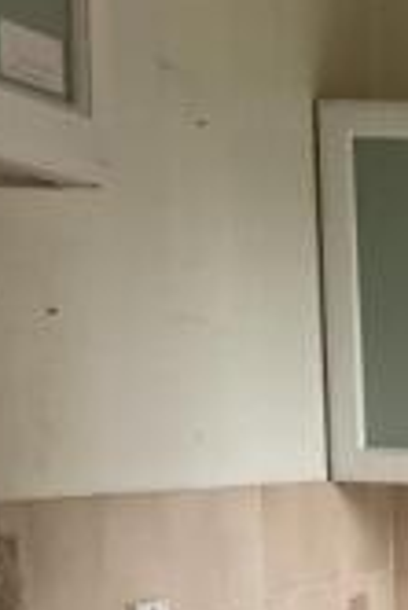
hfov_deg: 11.3
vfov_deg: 18.3
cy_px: 726
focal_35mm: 106
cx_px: 899
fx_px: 1798
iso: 80
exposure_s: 1/60
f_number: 1.8
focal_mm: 3
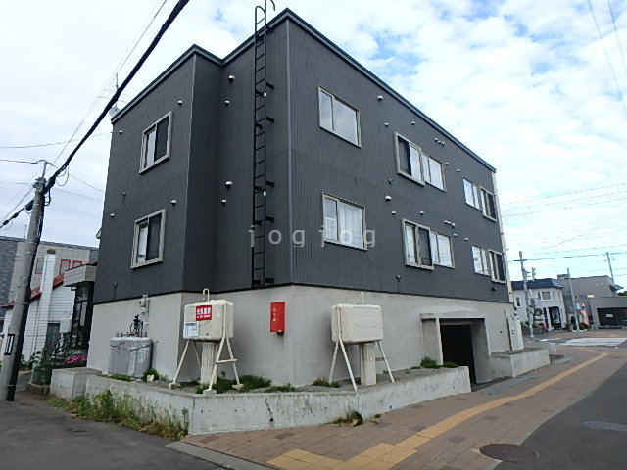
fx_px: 380
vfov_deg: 63.4
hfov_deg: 79.0
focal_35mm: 21
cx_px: 314
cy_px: 235
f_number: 3.5
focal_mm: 3.7
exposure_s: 1/400
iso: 125
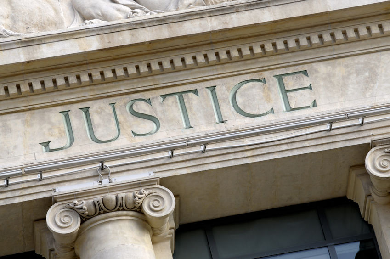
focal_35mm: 278
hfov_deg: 7.4
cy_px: 130
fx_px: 3003
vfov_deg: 4.9
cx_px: 195
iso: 200
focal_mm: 185
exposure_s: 1/200
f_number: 7.1
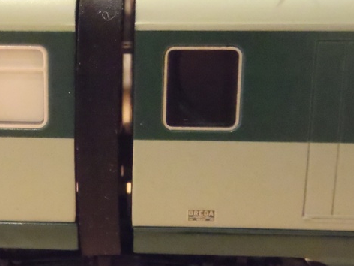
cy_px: 125
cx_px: 86
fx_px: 624
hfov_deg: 31.1
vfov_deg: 24.0
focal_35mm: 61
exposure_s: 1/15
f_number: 4.1
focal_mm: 6.53
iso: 1600
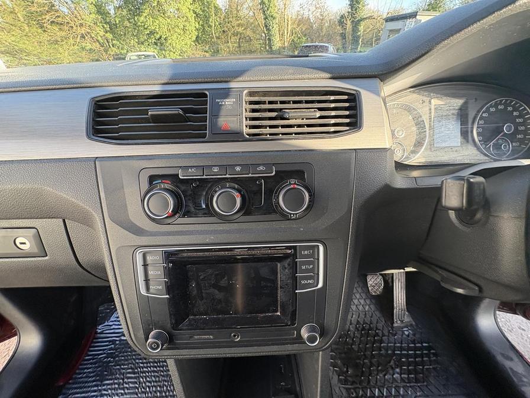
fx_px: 214
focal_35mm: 14
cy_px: 199
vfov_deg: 85.7
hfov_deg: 102.1
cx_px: 265
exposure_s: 1/99
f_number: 2.2
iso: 200
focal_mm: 2.22
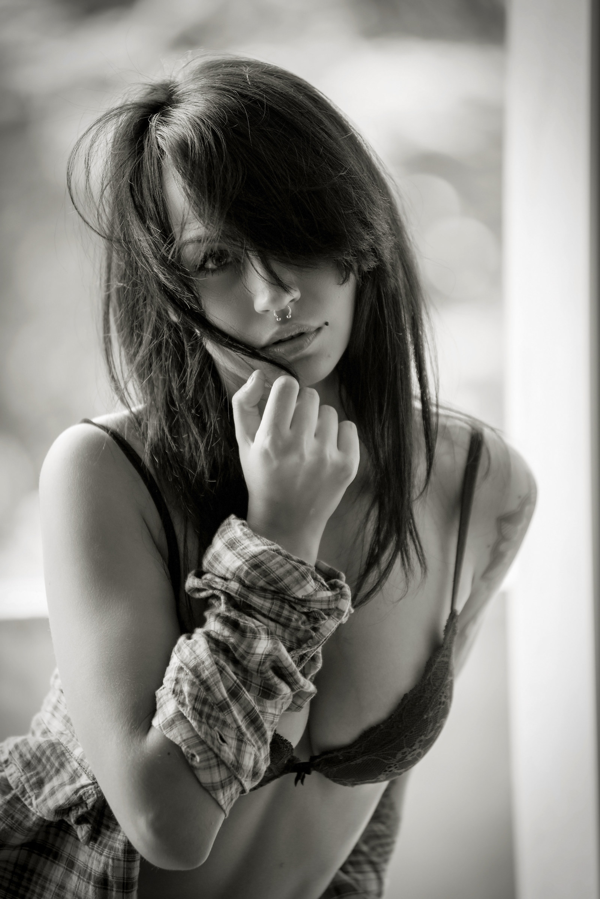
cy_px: 450
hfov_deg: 6.9
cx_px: 300
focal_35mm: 200
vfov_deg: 10.3
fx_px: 4997
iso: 400
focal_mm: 200
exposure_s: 1/400
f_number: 2.8
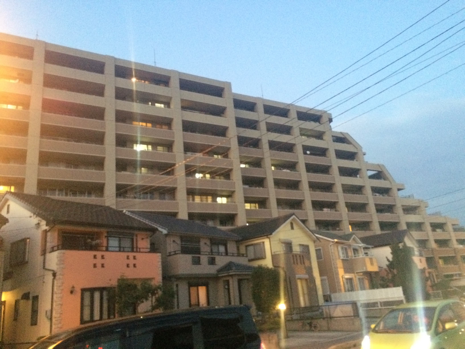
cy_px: 174
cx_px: 232
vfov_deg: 48.2
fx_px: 390
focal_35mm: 29
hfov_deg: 61.7
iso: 500
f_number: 2.2
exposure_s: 1/15
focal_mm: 4.15
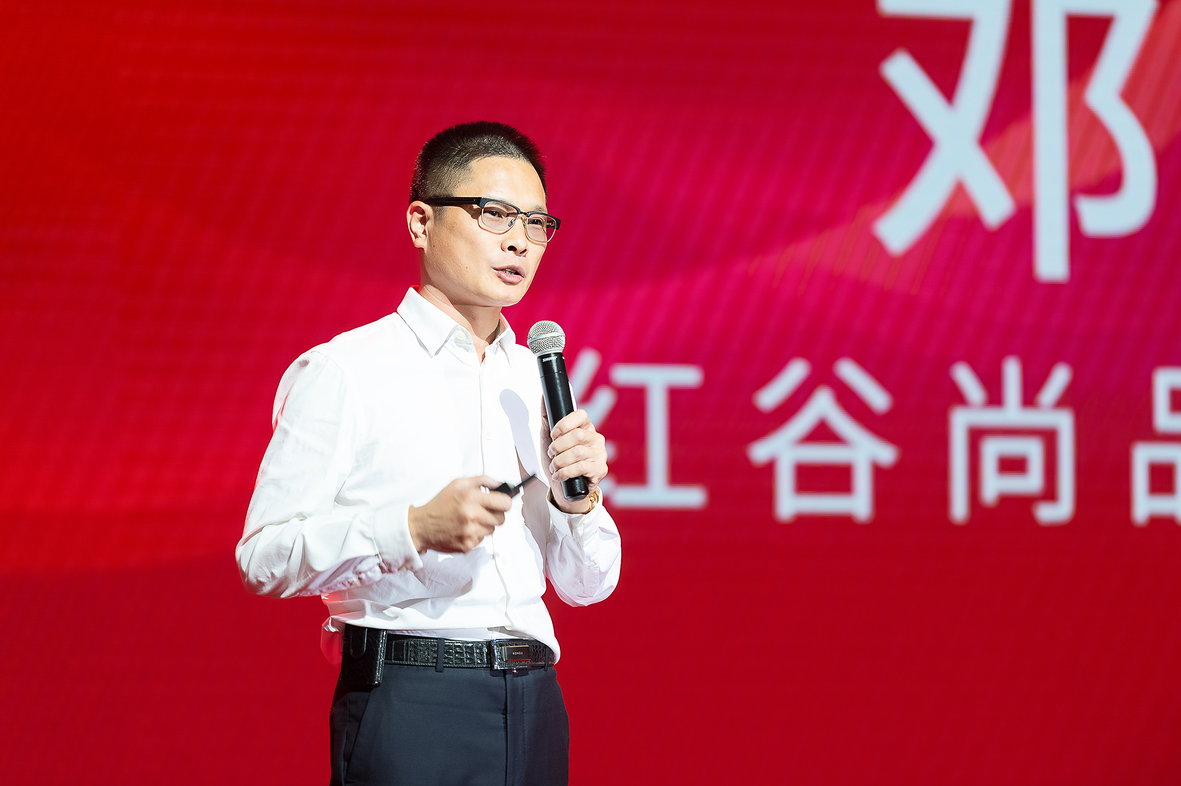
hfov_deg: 12.1
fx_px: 5574
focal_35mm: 170
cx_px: 590
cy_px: 393
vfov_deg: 8.1
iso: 100
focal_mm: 170
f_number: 2.8
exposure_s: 1/60
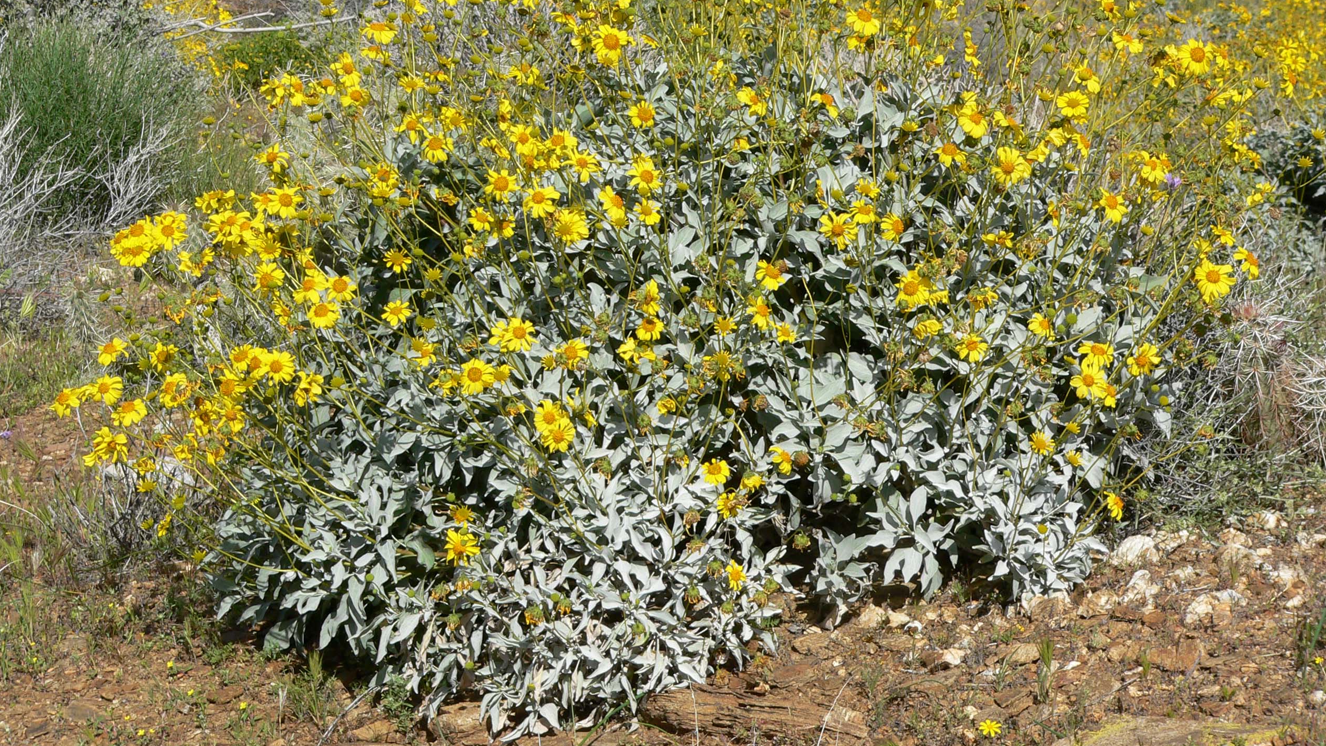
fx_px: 3868
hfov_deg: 19.5
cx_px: 658
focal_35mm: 110
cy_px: 254
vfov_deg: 11.0
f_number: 5.6
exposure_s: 1/500
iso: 80
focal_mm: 16.6
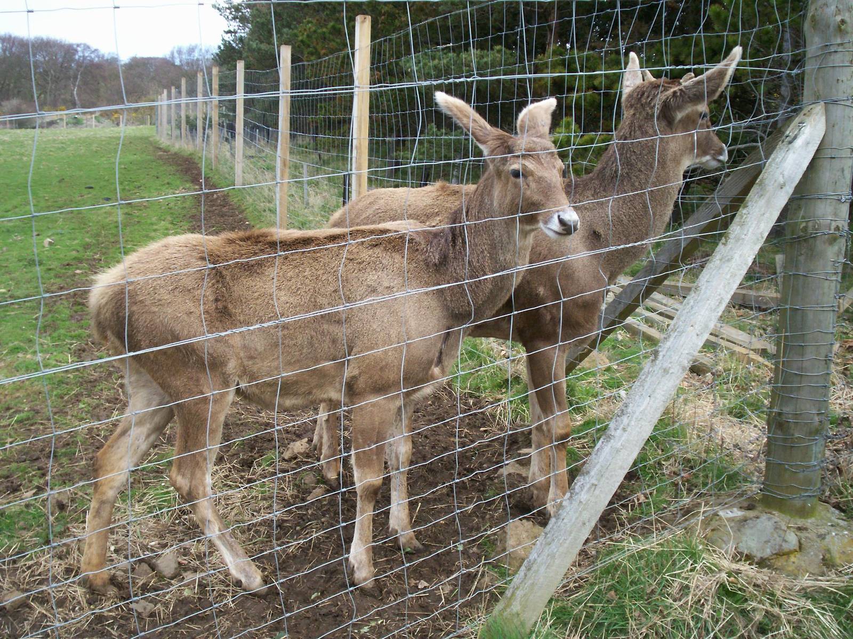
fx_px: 887
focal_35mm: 36
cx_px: 426
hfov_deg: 51.4
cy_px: 320
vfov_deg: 39.7
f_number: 4.5
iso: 100
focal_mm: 5.9
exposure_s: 1/162
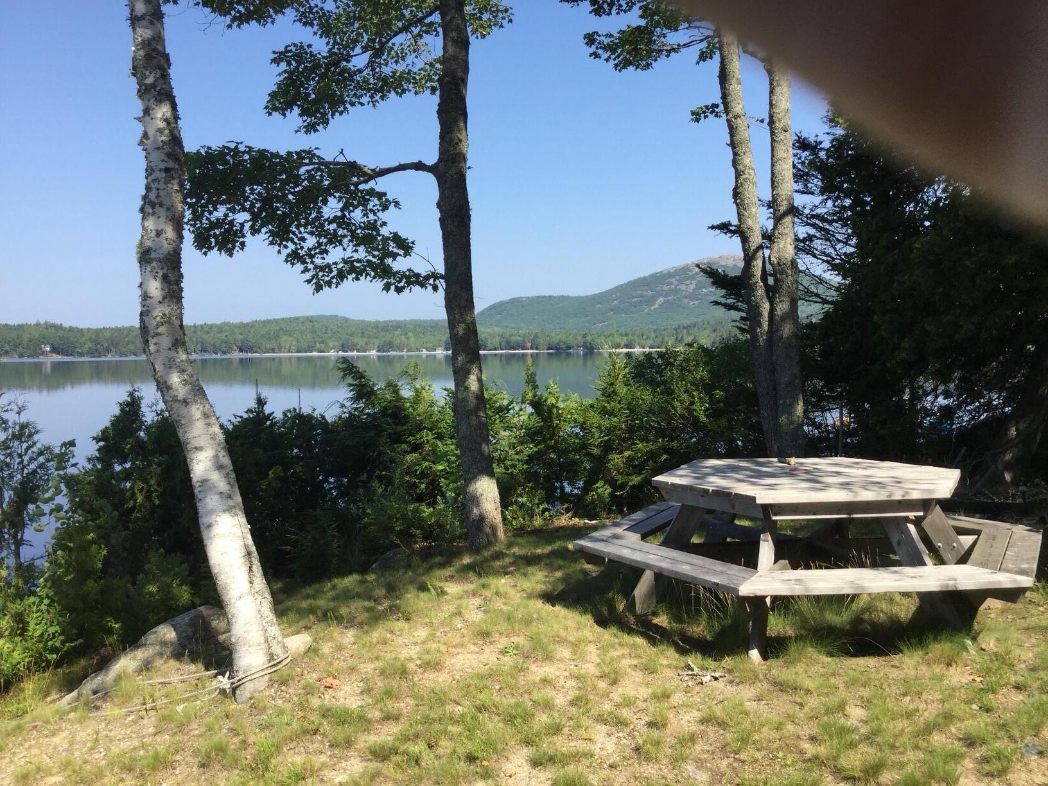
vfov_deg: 45.4
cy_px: 393
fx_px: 939
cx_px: 524
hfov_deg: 58.4
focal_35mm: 31
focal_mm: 3.3
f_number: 2.4
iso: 25
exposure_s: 1/916
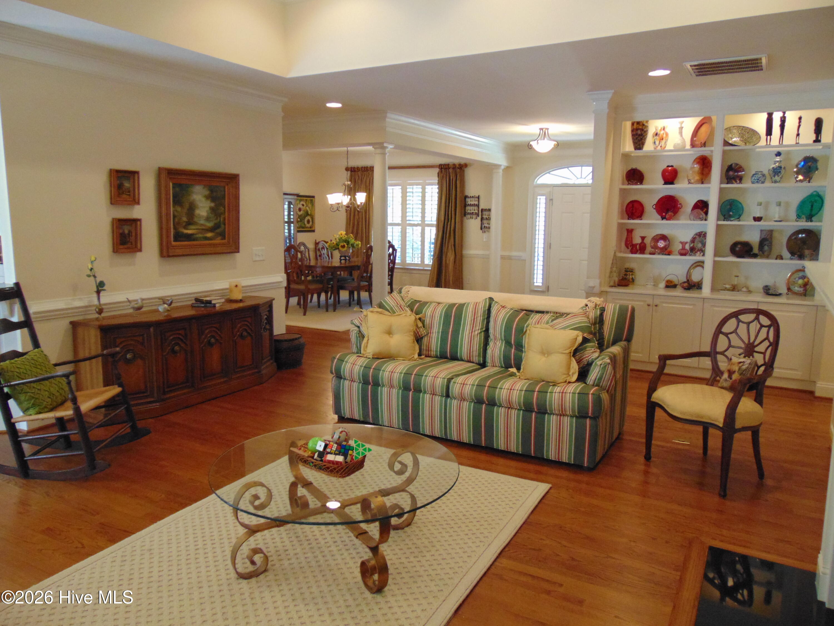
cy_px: 313
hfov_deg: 69.4
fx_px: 602
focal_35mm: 25
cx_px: 417
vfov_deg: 54.9
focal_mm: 4.5
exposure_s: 1/30
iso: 320
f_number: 3
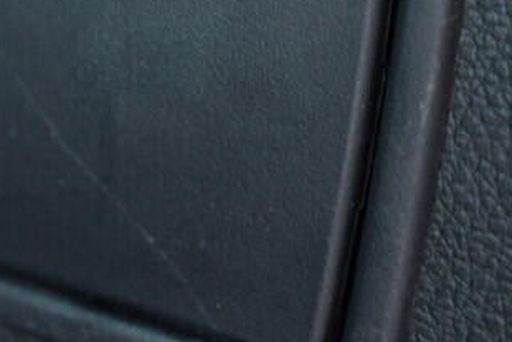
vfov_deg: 11.3
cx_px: -21
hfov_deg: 16.8
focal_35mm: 119
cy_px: -55
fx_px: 1693
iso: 500
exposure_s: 1/40
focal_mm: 24
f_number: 2.8
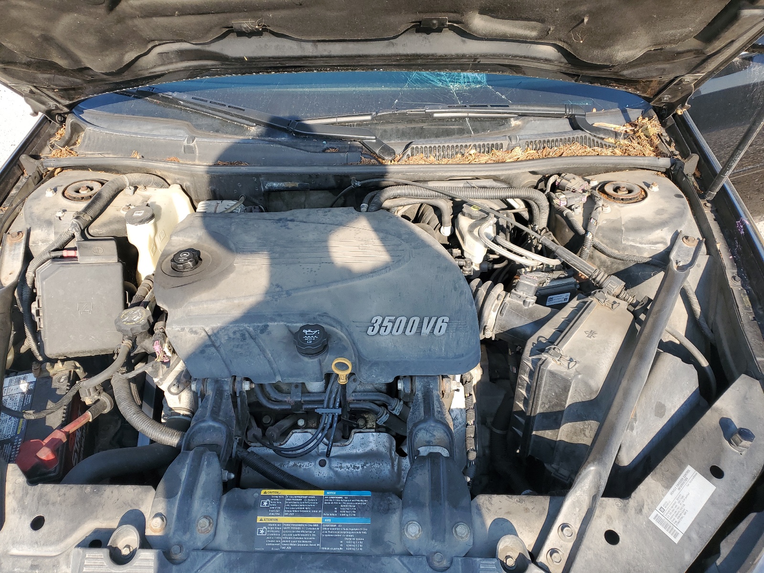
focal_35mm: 26
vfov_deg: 53.1
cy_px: 286
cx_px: 382
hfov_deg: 67.3
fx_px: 574
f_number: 1.5
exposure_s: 1/769
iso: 50
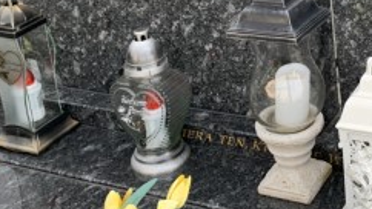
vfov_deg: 15.3
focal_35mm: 75
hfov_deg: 27.3
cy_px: -63
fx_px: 740
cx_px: 330
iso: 32
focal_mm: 4.25
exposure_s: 1/122
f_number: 1.8
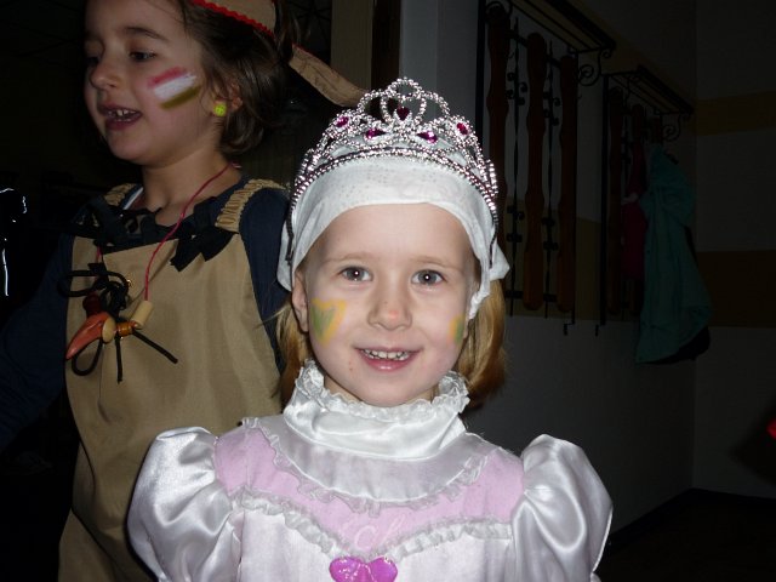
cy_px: 291
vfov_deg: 42.9
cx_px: 388
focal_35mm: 33
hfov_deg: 55.4
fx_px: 740
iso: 100
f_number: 2.8
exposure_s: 1/125
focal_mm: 5.5
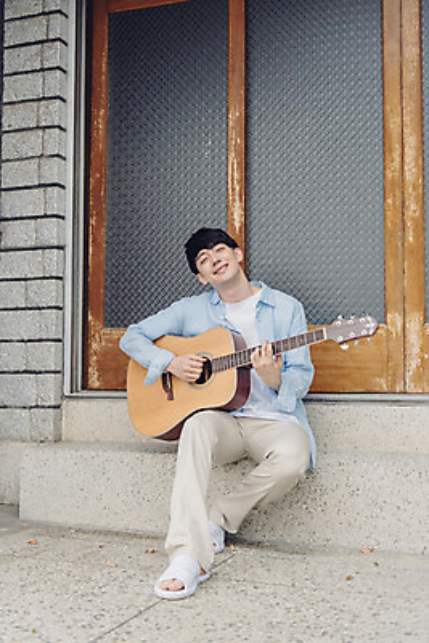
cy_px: 322
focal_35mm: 46
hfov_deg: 29.3
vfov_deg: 42.7
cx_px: 214
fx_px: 821
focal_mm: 46
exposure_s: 1/1250
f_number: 3.2
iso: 400
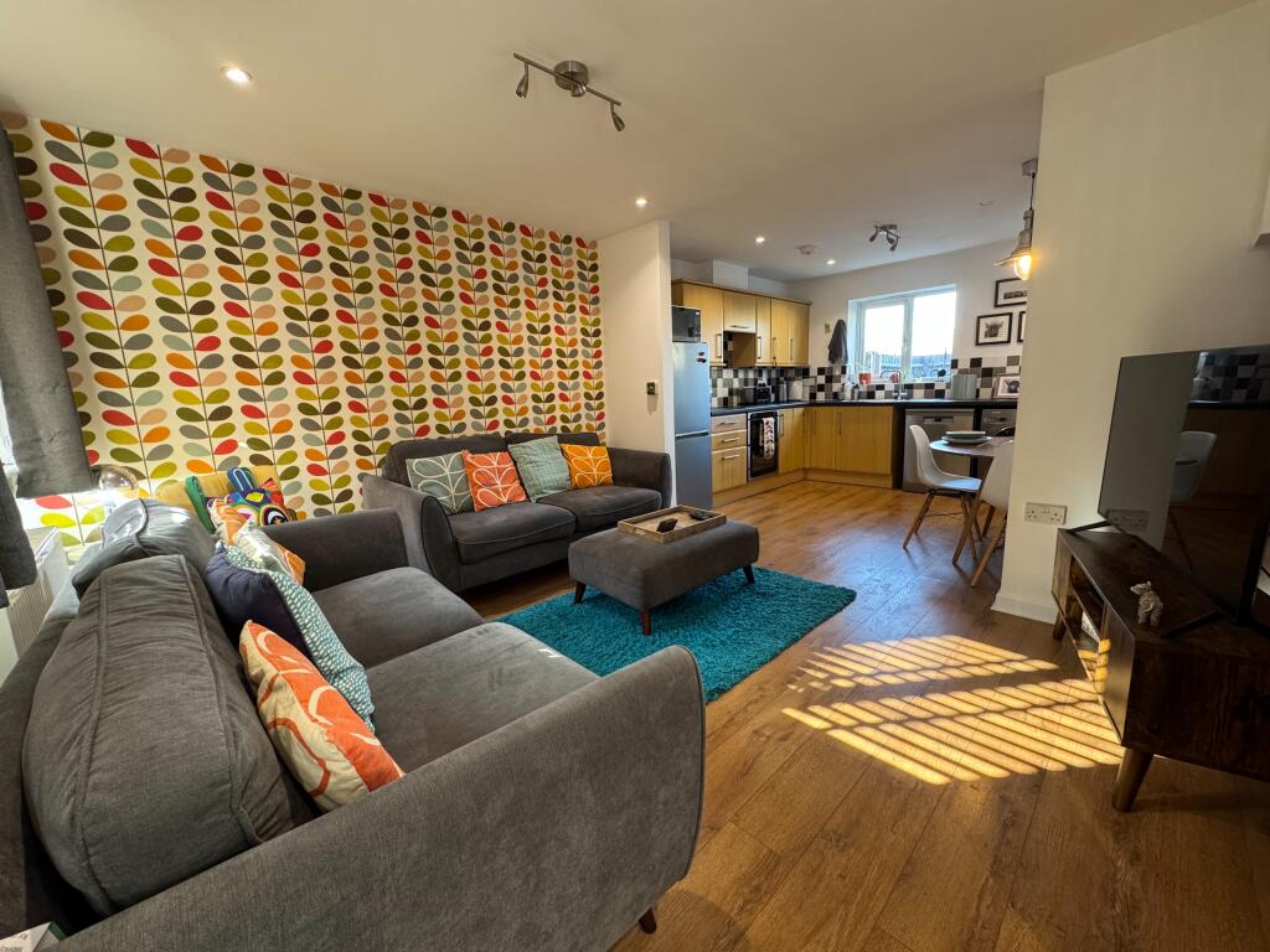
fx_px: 514
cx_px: 635
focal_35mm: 14
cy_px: 476
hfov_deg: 102.1
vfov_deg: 85.7
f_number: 2.2
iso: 250
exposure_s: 1/50
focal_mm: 2.22
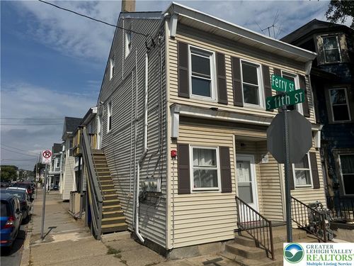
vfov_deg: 56.8
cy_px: 133
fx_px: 245
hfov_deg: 71.6
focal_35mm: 24
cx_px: 177
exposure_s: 1/12346
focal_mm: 6.76
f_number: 1.78
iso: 80
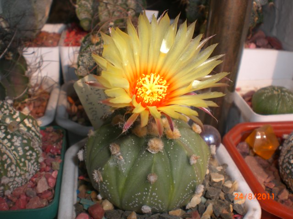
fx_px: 322
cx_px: 146
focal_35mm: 38
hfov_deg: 49.0
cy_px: 110
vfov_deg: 37.7
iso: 50
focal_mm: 6.3
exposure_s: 1/640
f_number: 4.4
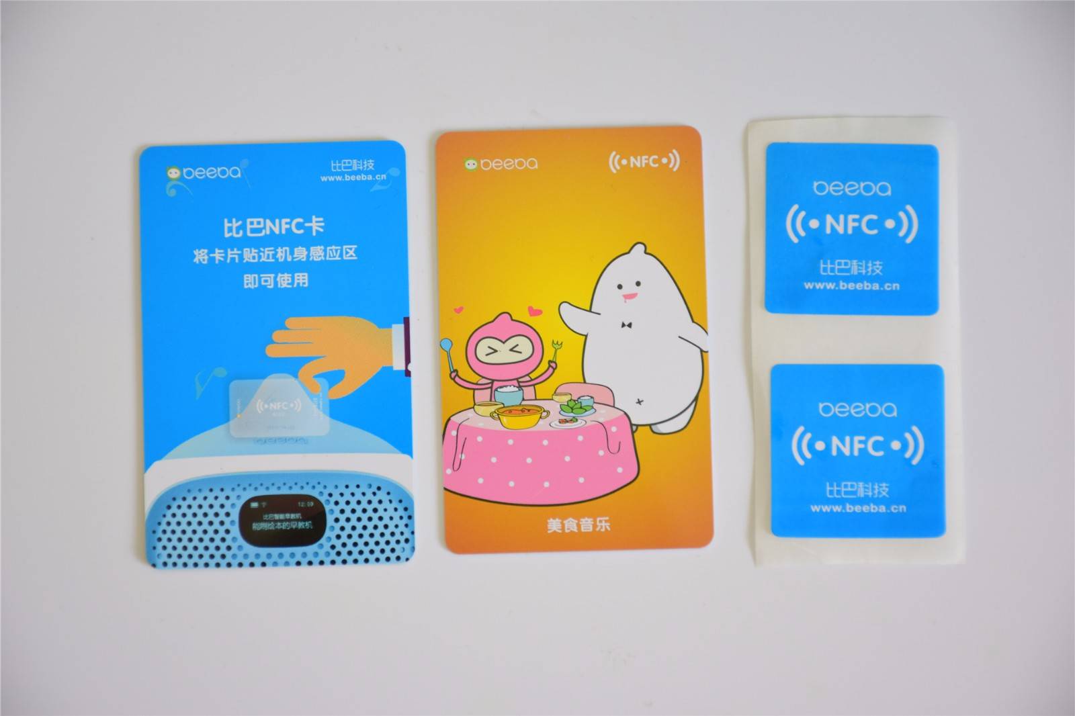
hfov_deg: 15.2
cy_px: 358
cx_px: 538
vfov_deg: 10.2
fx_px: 4030
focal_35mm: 135
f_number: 5.3
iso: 400
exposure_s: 1/20
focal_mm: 90
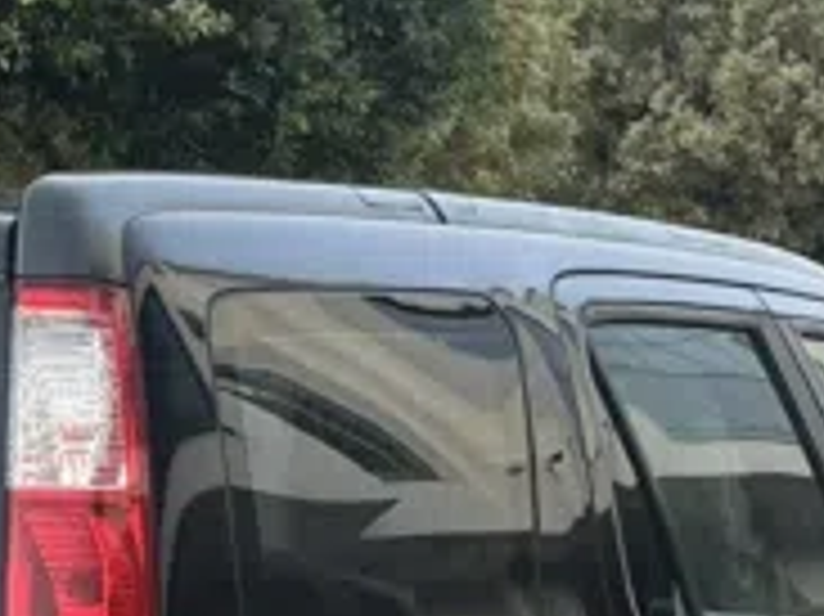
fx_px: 2165
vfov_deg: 16.2
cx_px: 54
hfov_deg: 21.0
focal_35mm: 91
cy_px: 166
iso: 50
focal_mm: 5.7
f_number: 1.5
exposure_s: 1/224
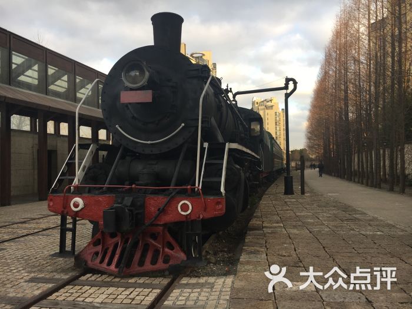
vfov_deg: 48.2
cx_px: 206
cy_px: 154
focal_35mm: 29
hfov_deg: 61.7
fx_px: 345
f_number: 2.2
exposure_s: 1/188
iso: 25
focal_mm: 4.15
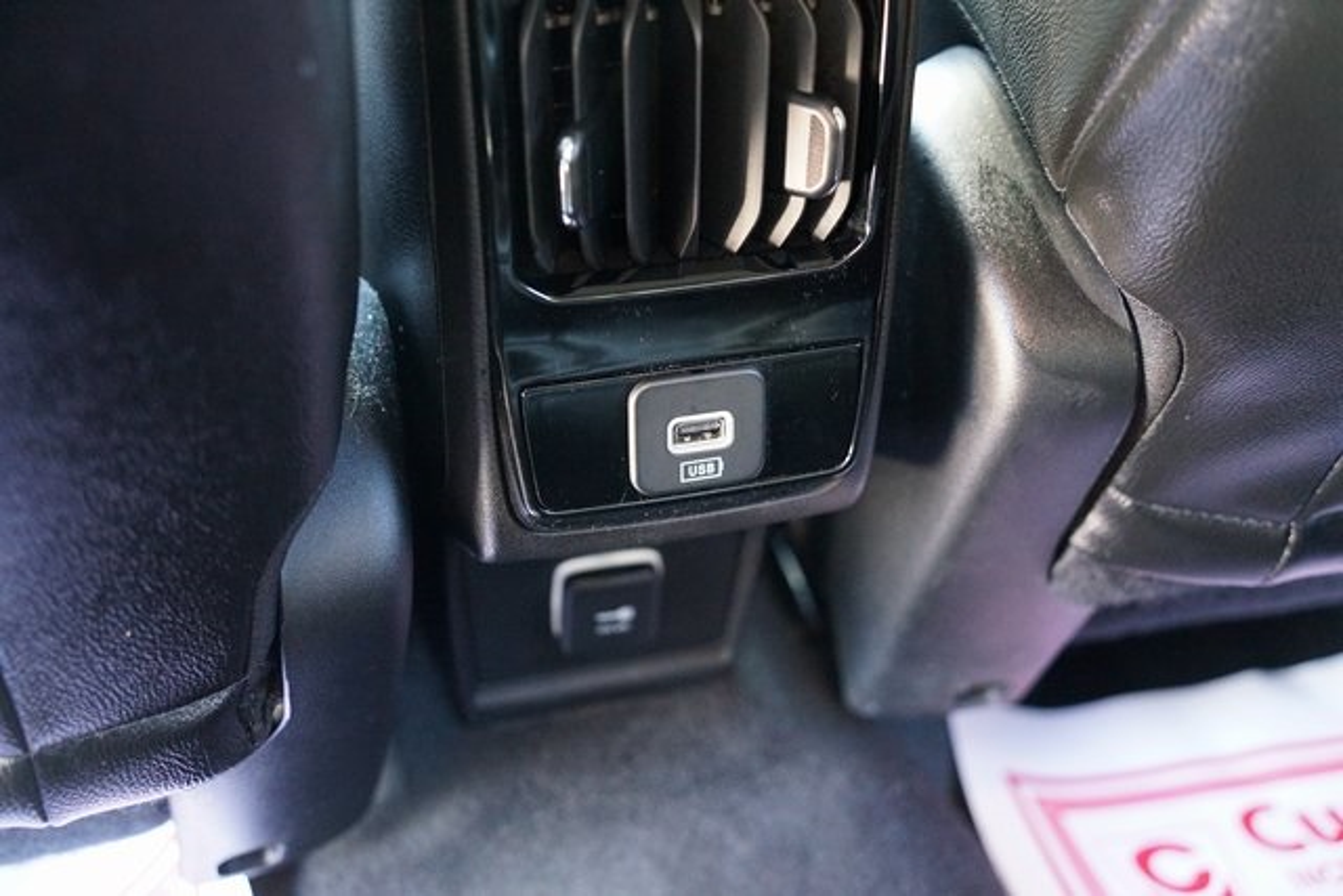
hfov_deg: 45.4
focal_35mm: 43
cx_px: 672
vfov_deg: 31.2
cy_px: 448
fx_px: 1604
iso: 6400
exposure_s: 1/40
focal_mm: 43
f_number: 3.5
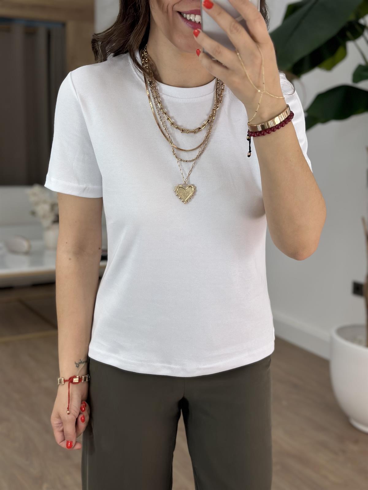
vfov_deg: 39.7
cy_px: 245
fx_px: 680
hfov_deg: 30.3
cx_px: 184
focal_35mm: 48
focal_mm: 6.86
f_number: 1.78
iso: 80
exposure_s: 1/568
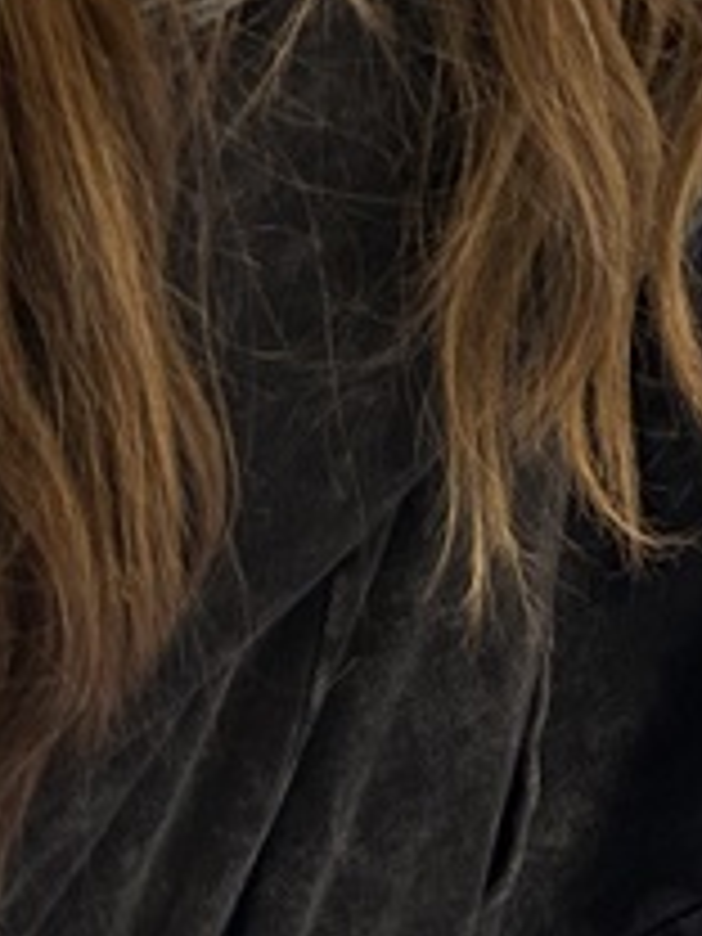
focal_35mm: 128
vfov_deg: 12.9
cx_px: 1066
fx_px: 3461
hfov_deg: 11.1
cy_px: -1076
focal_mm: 5.7
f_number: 1.5
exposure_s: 1/60
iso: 200
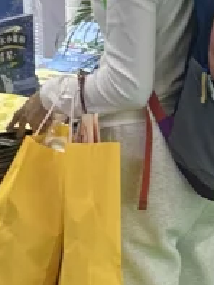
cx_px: 87
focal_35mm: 175
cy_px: -337
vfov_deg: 10.2
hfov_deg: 8.5
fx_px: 1441
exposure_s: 1/104
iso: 50
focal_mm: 6.86
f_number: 1.78
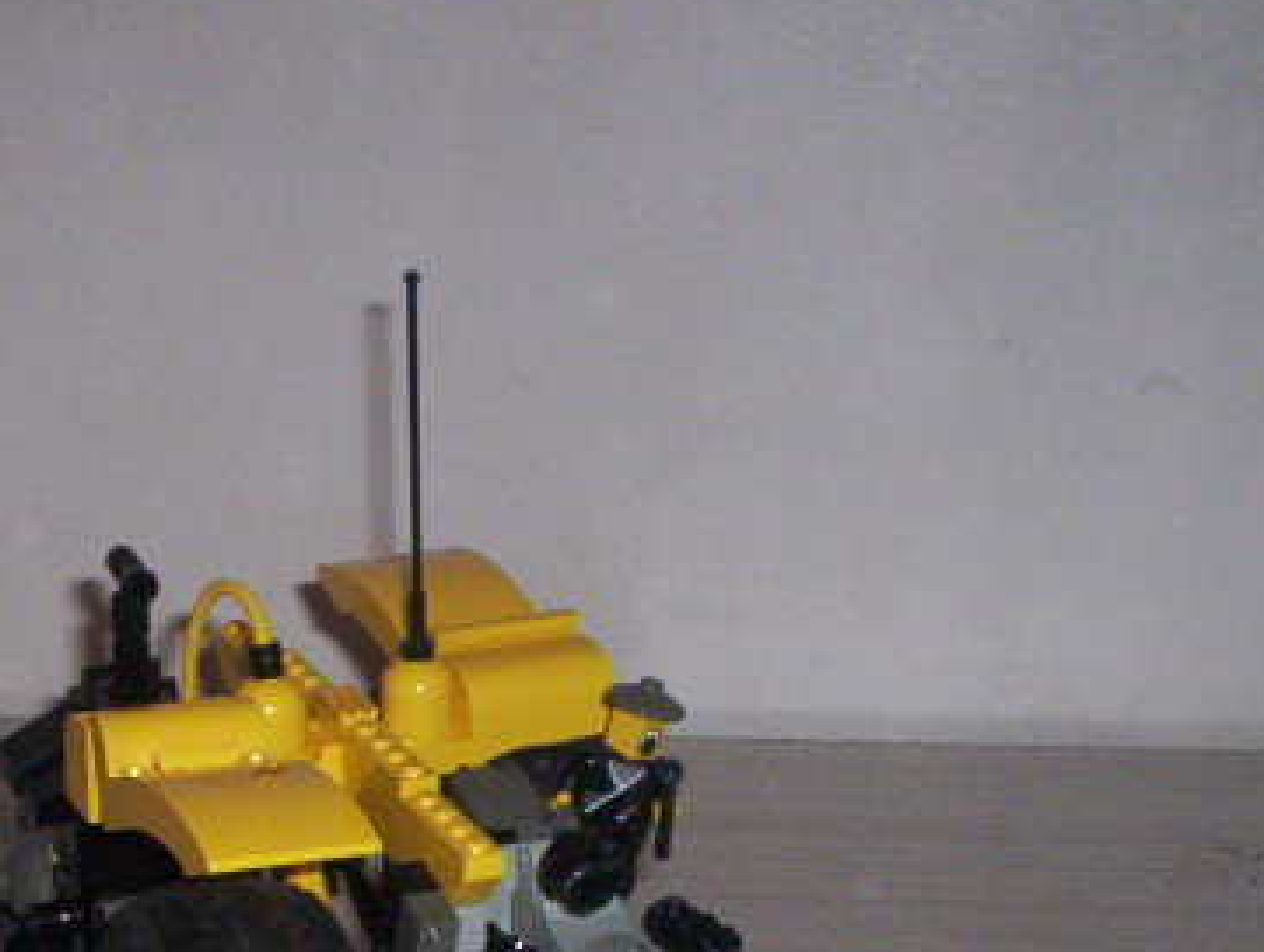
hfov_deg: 22.6
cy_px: 998
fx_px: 3146
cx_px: 417
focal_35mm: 86
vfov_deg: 16.8
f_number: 4.5
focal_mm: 4.99
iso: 140
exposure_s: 1/60
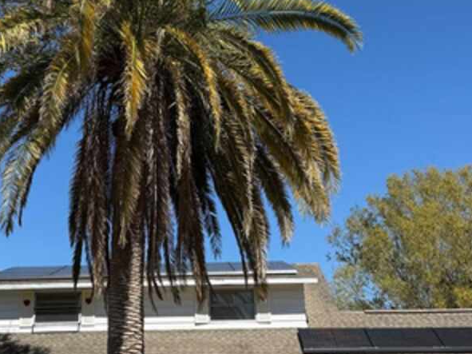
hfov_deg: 36.6
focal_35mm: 52
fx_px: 709
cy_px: 224
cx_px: 171
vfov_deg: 27.9
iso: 80
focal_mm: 6.76
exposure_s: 1/4167
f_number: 1.78
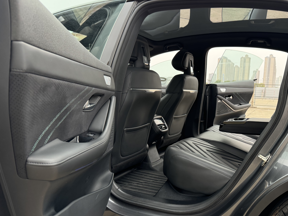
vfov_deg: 46.7
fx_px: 250
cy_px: 118
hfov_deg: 59.4
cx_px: 174
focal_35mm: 30
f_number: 1.78
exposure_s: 1/121
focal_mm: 6.76
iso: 160
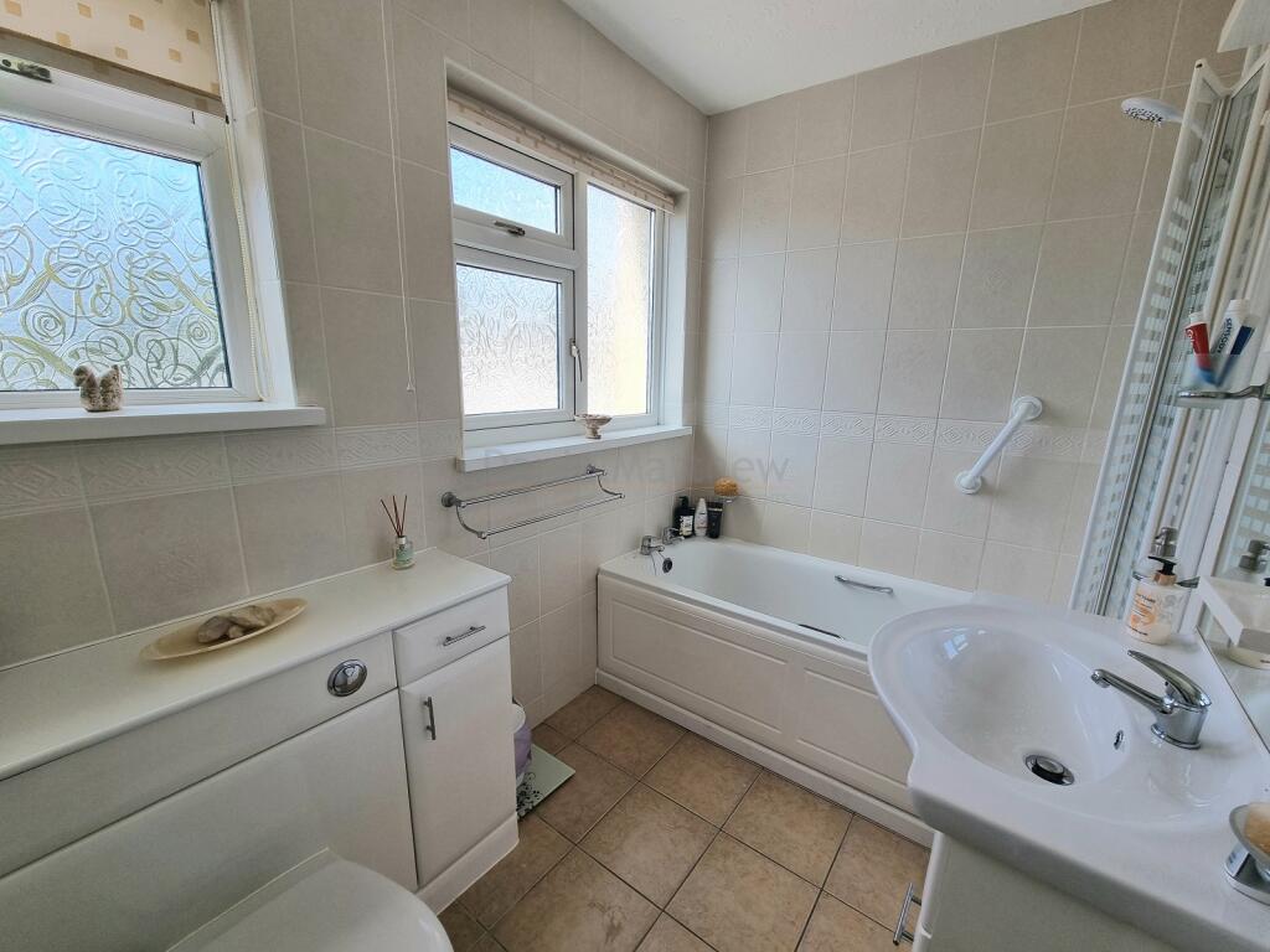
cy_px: 476
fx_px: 477
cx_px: 635
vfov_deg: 89.9
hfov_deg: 106.2
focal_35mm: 13
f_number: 2.2
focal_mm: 2.2
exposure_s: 1/278
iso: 50
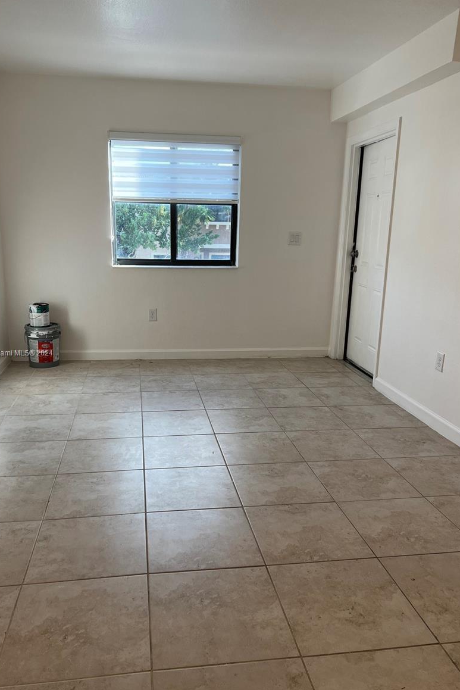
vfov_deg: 65.5
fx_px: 536
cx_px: 212
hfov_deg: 46.4
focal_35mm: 28
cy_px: 354
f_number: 1.5
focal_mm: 5.7
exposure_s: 1/186
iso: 50
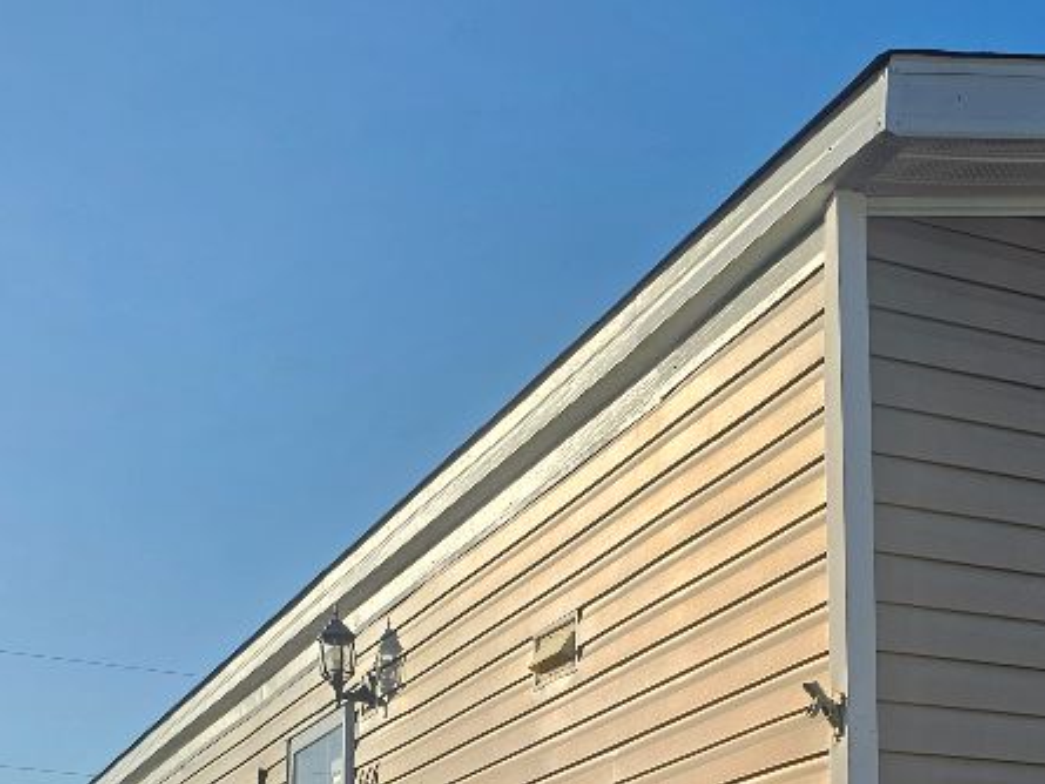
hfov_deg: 30.7
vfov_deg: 22.1
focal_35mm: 62
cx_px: 763
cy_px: 904
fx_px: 1872
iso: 10
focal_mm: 6.3
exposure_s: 1/1090
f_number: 1.7
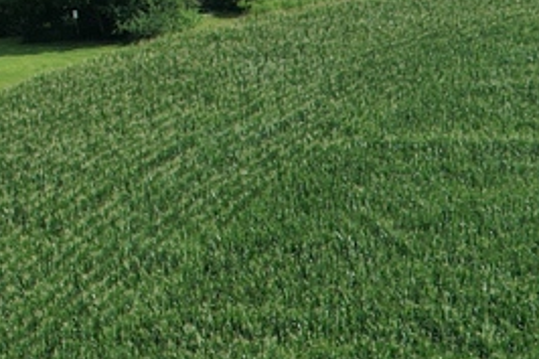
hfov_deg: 13.6
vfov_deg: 9.9
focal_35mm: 134
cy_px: 533
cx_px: 995
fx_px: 2005
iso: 130
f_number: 2.8
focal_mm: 8.38
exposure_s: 1/2000
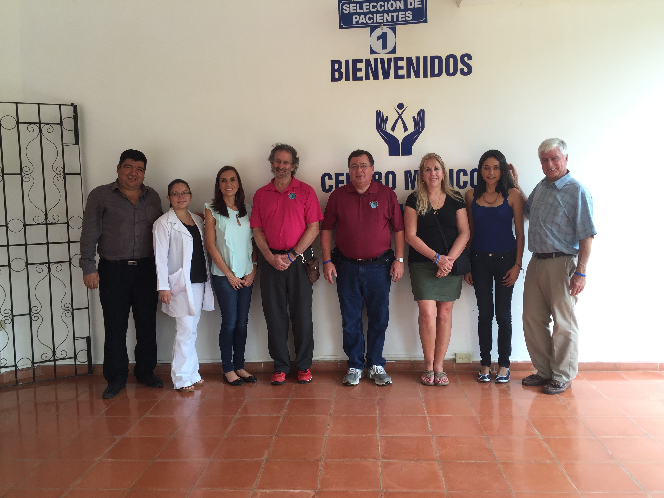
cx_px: 332
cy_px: 249
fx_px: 556
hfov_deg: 61.7
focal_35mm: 29
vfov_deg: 48.2
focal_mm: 4.15
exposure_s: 1/120
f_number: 2.2
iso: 40
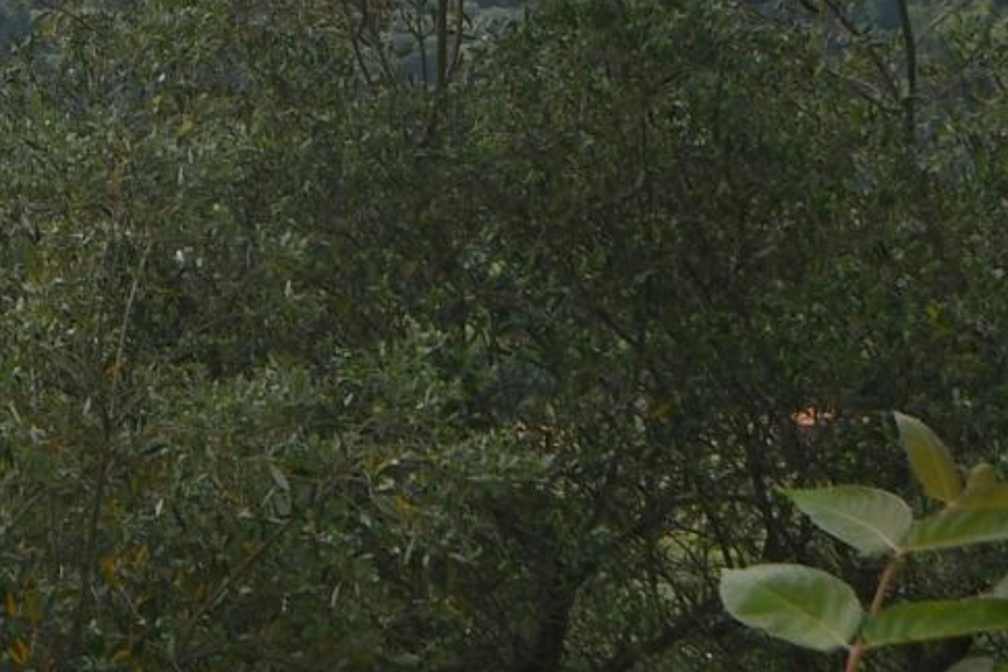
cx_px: -1031
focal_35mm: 158
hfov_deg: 11.6
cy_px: -40
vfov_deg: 8.6
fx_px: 4424
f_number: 10
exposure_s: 1/250
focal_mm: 20
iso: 100
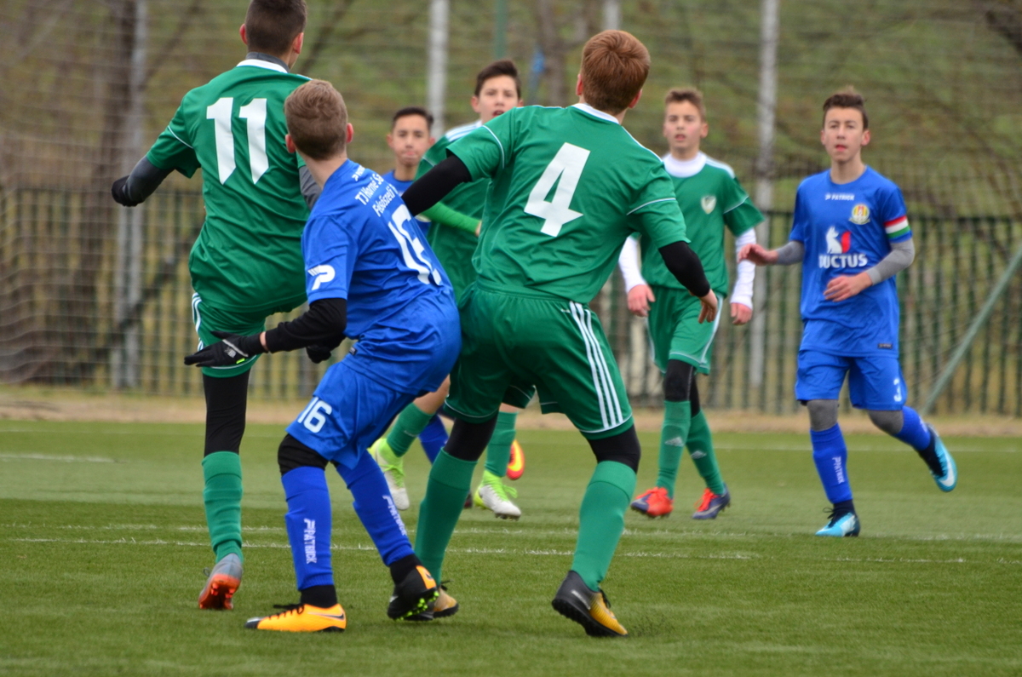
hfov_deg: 4.6
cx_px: 511
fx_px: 12749
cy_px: 338
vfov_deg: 3.0
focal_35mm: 450
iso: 800
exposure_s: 1/640
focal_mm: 300
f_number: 5.6
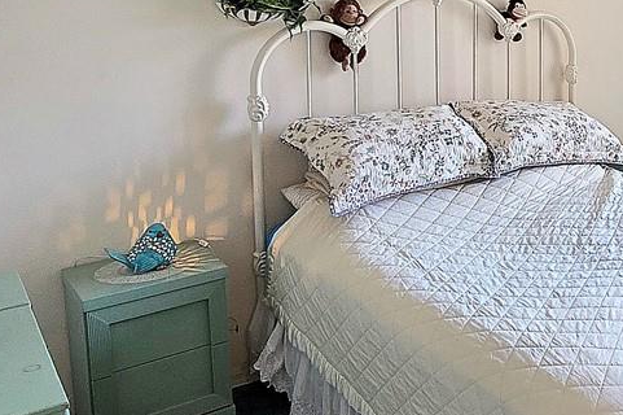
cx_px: 629
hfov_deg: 38.5
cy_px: 61
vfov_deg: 28.9
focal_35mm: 45
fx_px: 778
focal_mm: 2.2
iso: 250
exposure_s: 1/120
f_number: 1.9
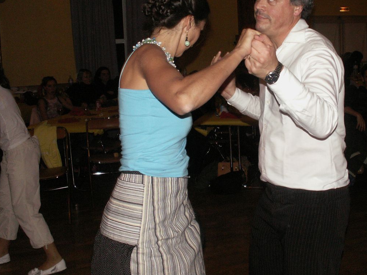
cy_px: 104
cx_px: 247
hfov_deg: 38.4
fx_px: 519
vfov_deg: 29.6
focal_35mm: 49
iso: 160
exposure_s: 1/40
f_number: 2.8
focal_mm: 5.86
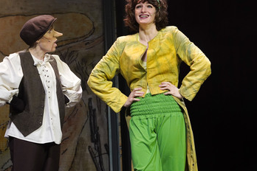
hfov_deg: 8.0
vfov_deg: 5.3
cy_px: 69
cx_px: 124
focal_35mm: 259
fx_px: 1849
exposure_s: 1/400
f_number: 6.3
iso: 3200
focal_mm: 200
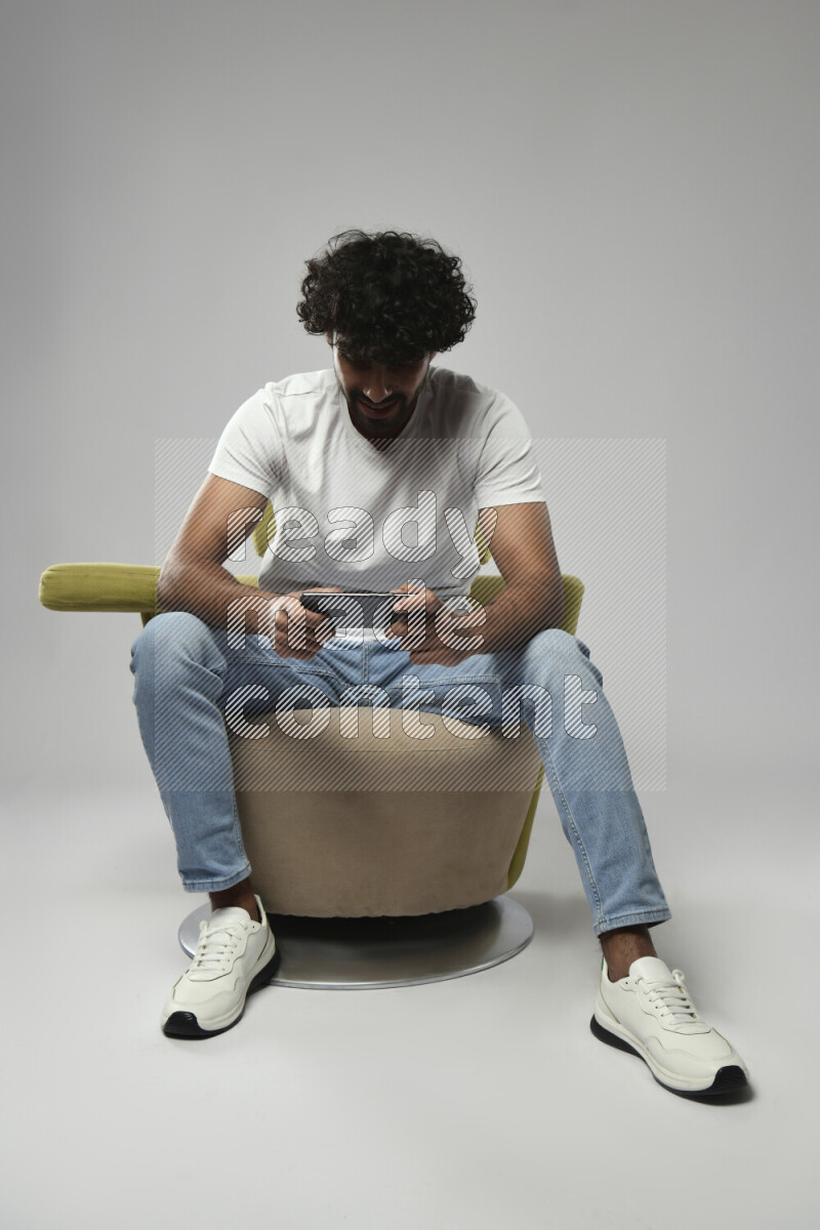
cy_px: 615
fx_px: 1367
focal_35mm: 40
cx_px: 410
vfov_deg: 48.5
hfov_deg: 33.4
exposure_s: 1/125
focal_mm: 40
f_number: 6.3
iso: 400
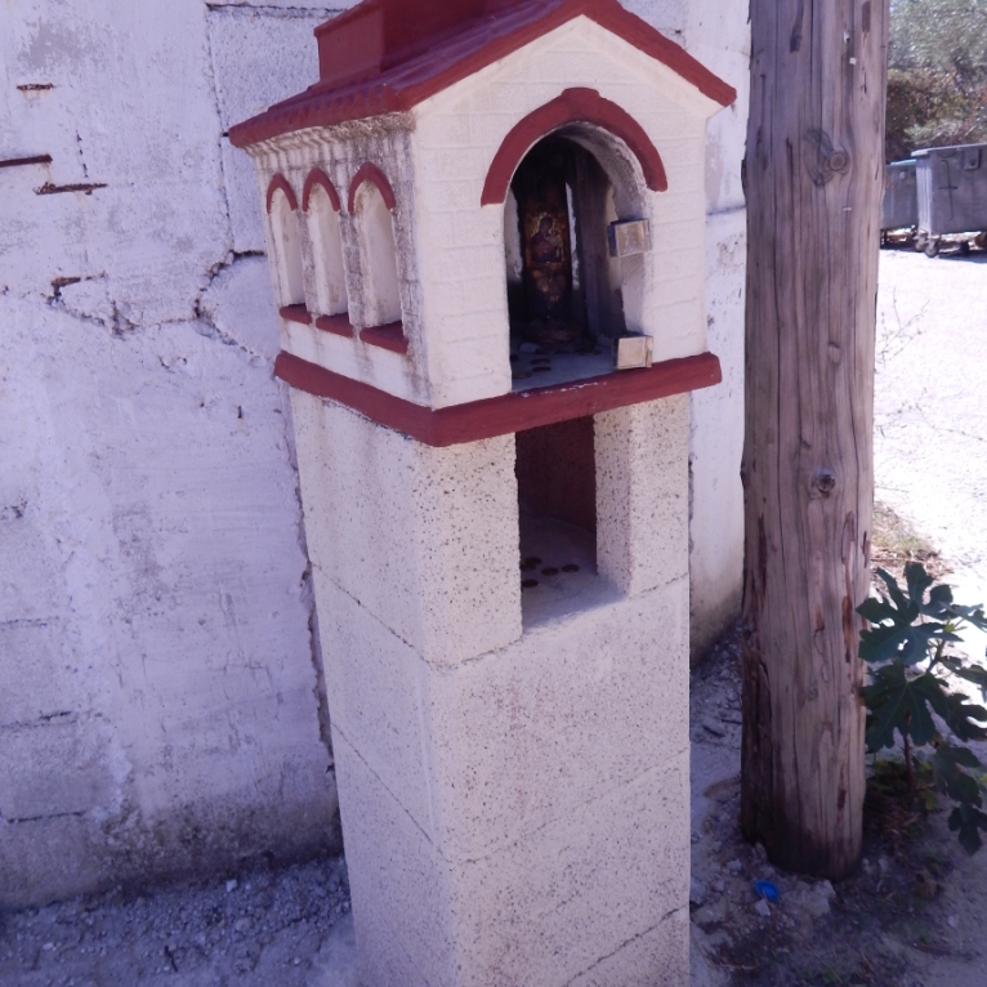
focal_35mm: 26
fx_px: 839
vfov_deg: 60.6
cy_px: 407
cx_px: 494
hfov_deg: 60.9
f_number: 3
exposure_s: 1/800
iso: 125
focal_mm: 4
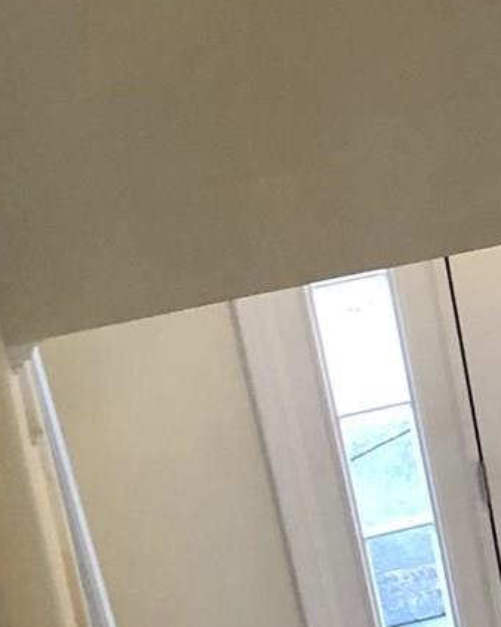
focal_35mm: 149
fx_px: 2764
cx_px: 1124
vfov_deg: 12.7
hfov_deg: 9.4
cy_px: 697
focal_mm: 4
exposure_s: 1/15
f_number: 1.8
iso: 40
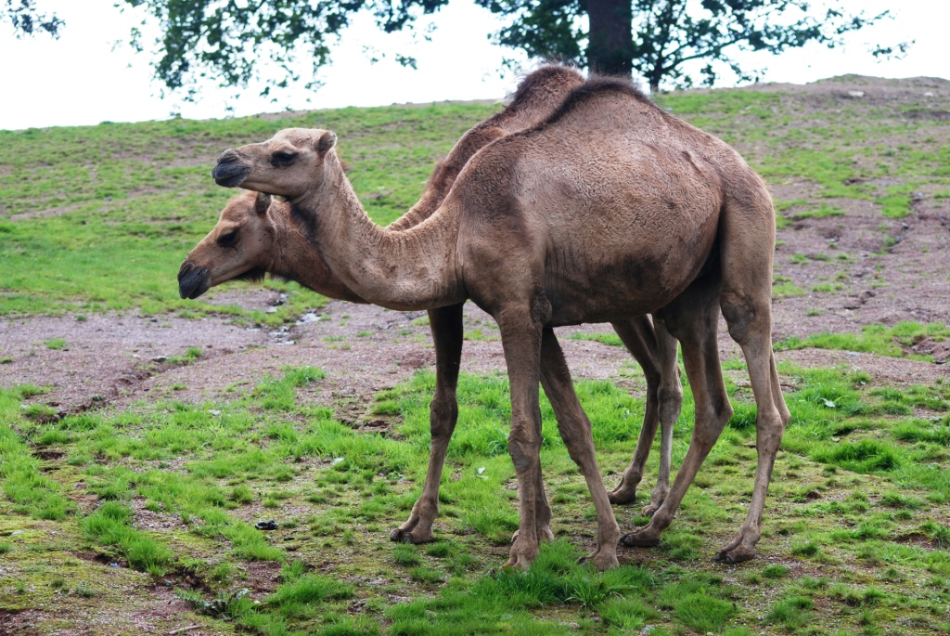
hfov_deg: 15.9
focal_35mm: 129
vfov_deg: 10.7
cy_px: 318
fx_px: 3407
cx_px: 475
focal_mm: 86
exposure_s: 1/400
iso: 200
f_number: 5
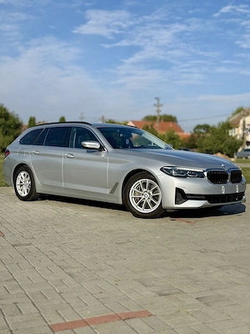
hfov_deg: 30.3
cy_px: 167
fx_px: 462
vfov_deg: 39.7
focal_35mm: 48
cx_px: 125
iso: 64
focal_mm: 6.76
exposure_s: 1/7143
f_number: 1.78
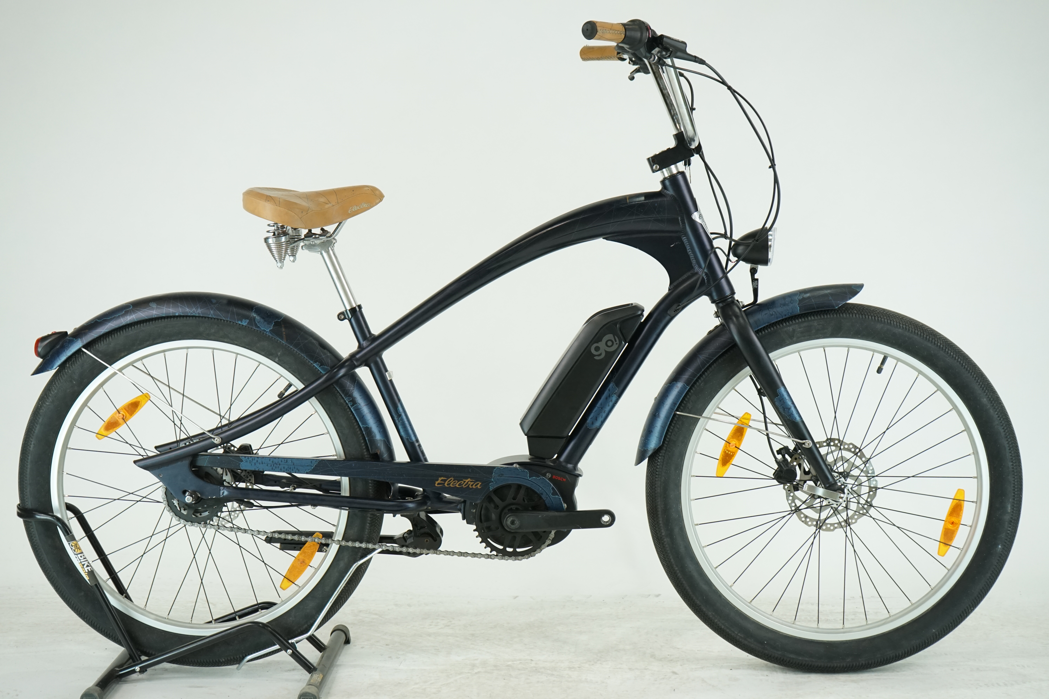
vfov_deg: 24.6
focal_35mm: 55
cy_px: 350
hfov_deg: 36.2
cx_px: 524
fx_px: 1603
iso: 1600
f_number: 6.3
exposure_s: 1/200
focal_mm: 55
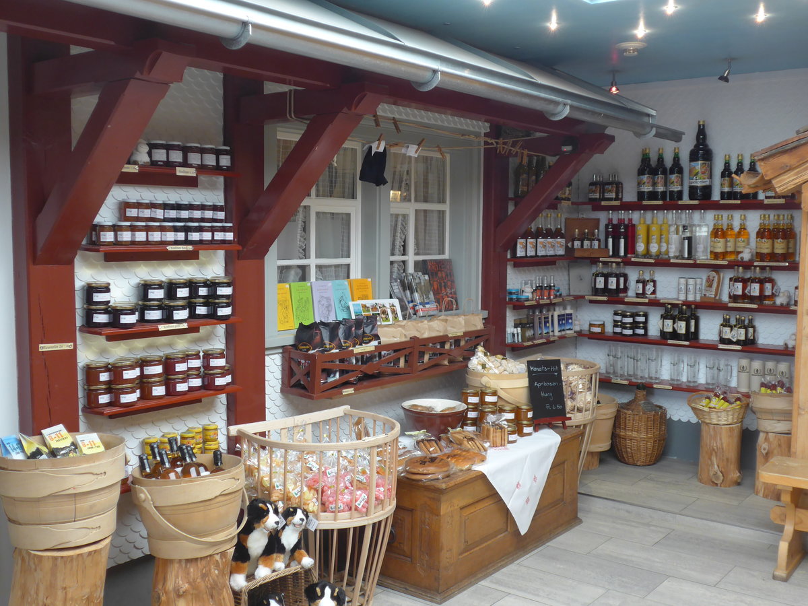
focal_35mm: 39
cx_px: 404
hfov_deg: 47.9
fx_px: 910
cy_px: 303
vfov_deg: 36.8
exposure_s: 1/60
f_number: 2.5
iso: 200
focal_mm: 8
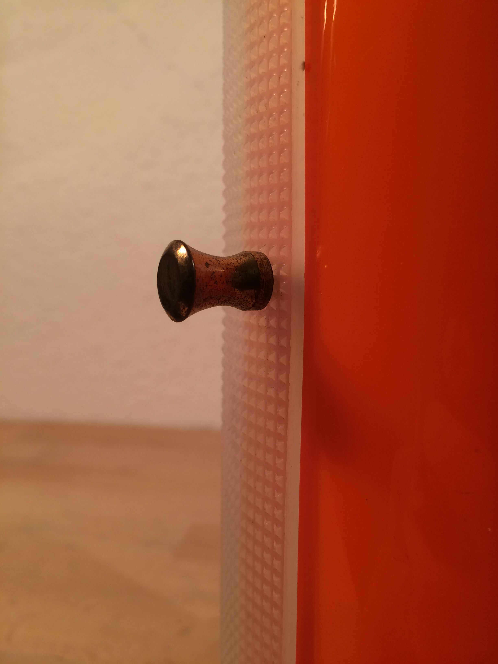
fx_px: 556
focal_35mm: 29
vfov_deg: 61.7
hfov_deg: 48.2
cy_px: 332
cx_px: 249
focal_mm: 4.15
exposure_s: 1/33
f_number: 2.2
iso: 40
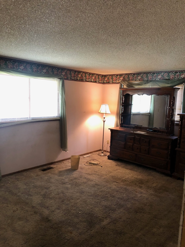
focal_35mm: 28
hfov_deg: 49.7
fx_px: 200
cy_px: 124
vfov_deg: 63.4
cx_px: 92
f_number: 1.8
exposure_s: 1/15
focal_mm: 3.99
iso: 100
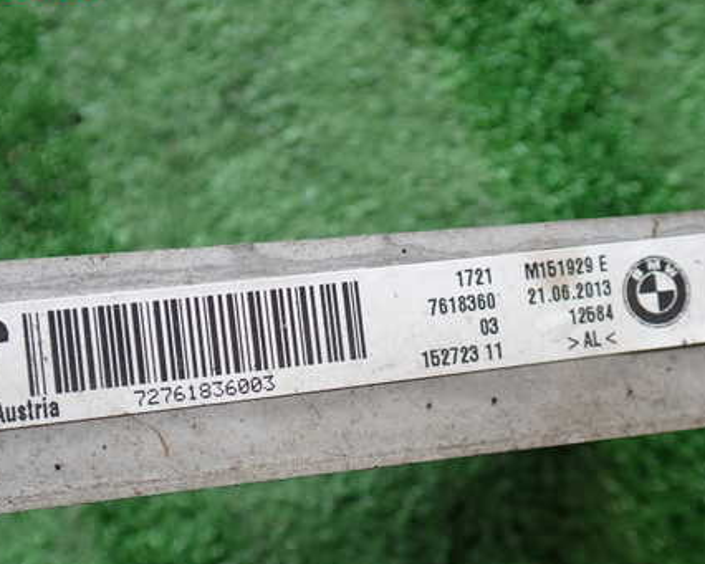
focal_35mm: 44
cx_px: 286
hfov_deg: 41.8
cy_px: 339
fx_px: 918
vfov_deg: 34.0
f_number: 2.4
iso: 100
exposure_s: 1/60
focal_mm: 5.79
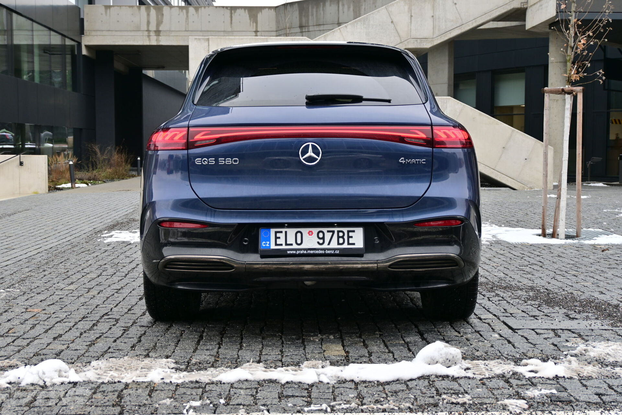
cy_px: 208
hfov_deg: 41.7
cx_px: 311
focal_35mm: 47
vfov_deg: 28.5
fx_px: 816
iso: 100
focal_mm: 31.5
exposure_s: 1/80
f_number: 5
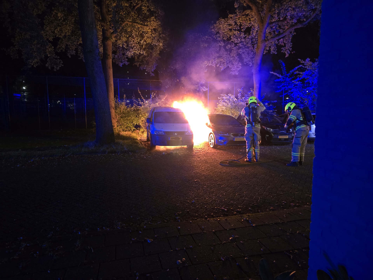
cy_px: 140
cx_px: 186
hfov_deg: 73.9
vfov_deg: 58.9
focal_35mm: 23
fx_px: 248
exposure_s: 1/20
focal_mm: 6.3
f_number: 1.7
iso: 1600
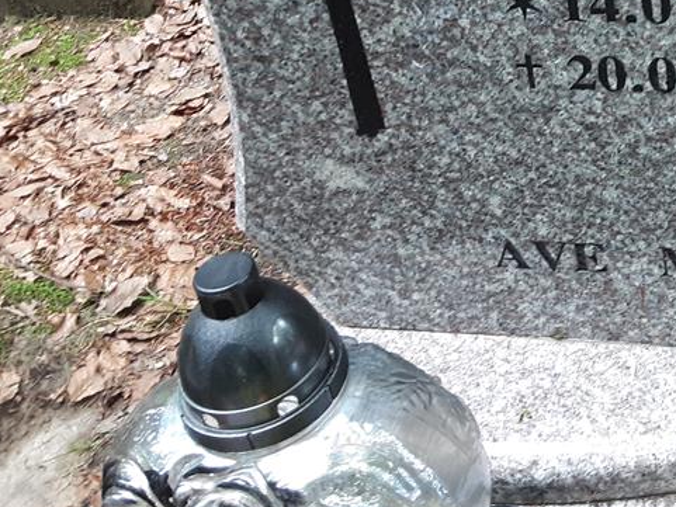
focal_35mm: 57
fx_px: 1113
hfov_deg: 31.6
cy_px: 3
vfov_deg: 24.5
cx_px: 654
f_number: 1.9
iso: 100
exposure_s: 1/50
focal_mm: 2.9
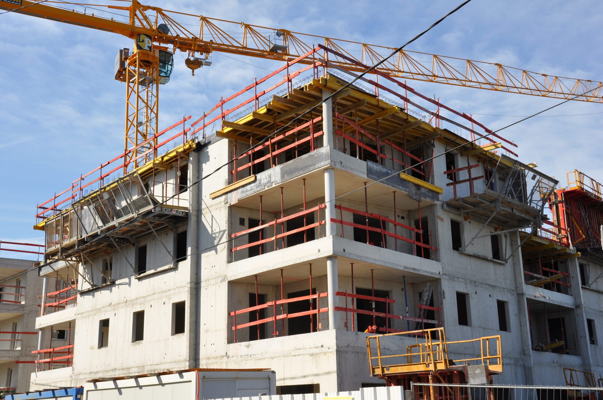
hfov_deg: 45.0
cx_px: 302
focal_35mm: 44
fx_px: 728
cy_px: 200
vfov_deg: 30.8
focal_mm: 29
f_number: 13
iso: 200
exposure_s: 1/200
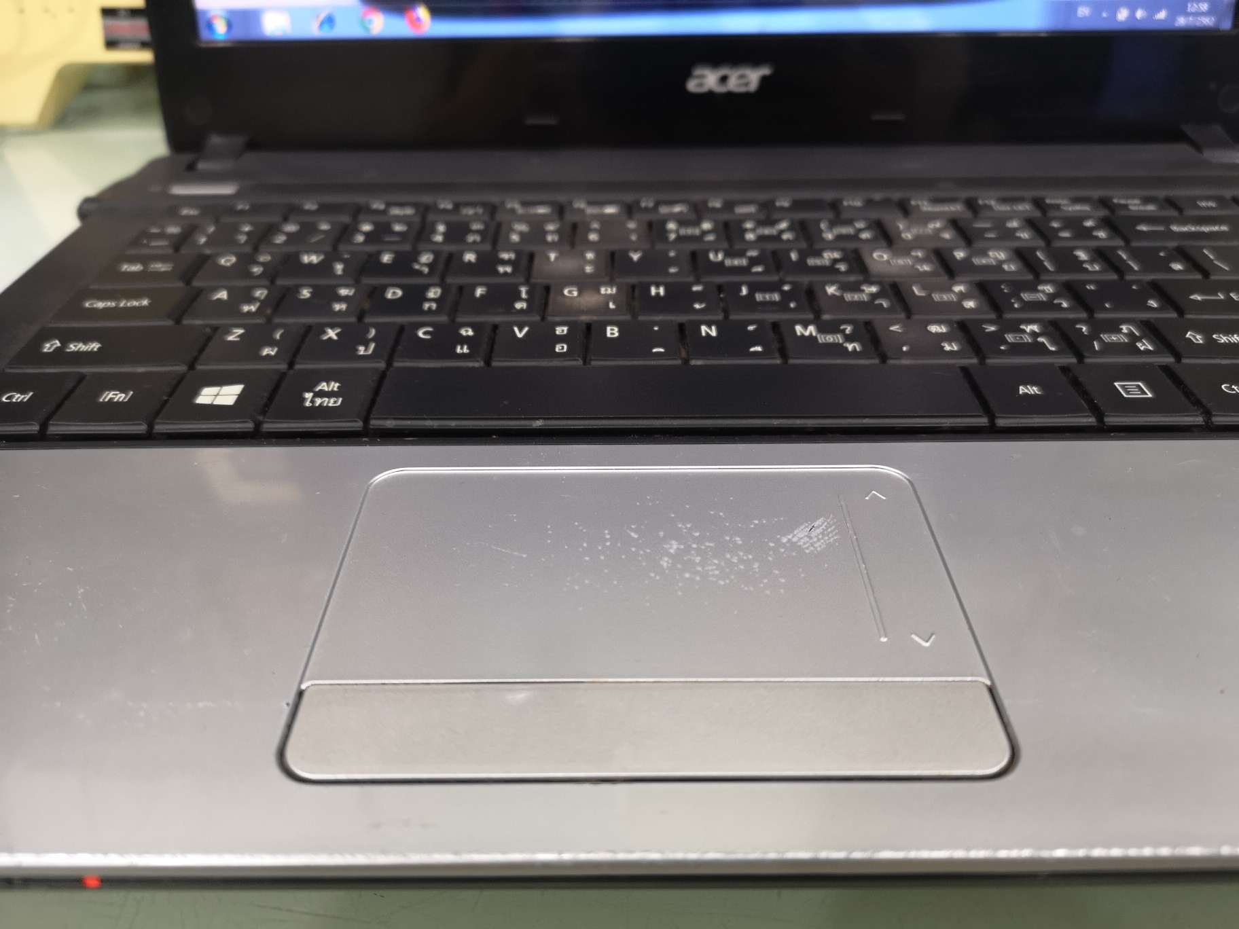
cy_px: 464
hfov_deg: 65.3
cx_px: 620
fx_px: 966
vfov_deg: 51.4
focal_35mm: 27
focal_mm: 3.95
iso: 160
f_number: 1.8
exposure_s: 1/33.3
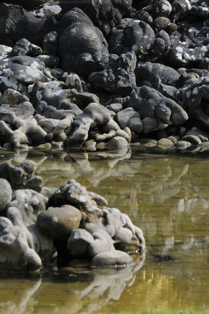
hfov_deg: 2.5
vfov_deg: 3.7
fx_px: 4850
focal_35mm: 557
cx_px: 69
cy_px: -179
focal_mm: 165
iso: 200
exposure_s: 1/160
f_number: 9
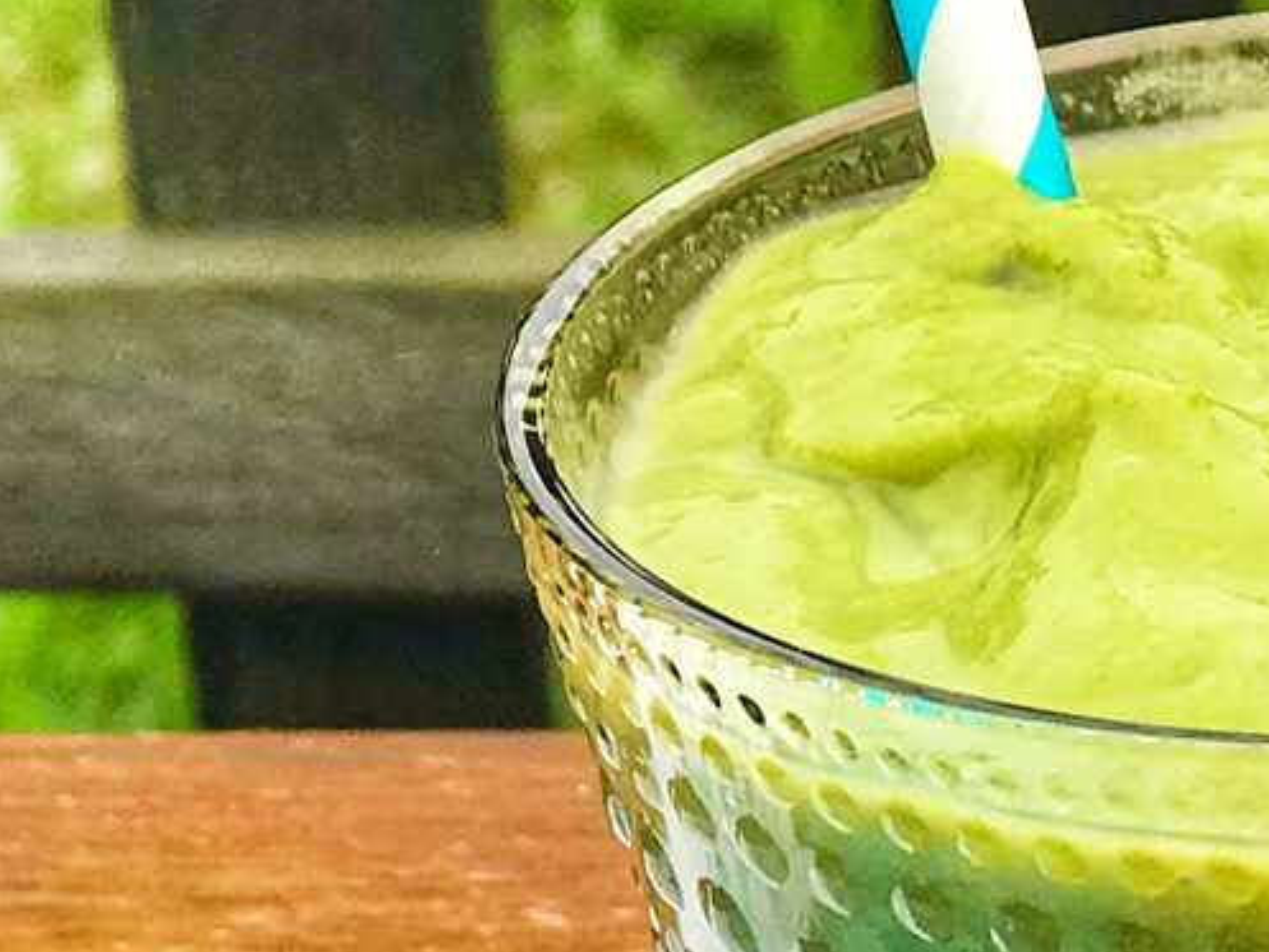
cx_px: 1910
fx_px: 8470
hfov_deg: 8.4
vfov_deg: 6.3
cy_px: 1473
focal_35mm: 231
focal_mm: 6.6
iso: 32
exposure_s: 1/100
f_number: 2.8
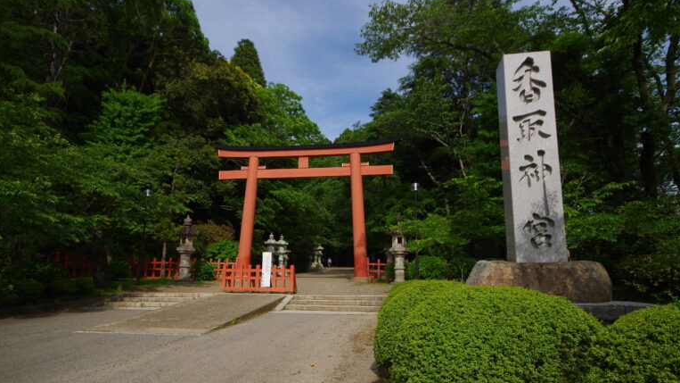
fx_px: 361
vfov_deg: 55.6
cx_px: 340
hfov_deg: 86.6
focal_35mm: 20
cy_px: 225
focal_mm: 13
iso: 125
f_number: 8
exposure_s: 1/250
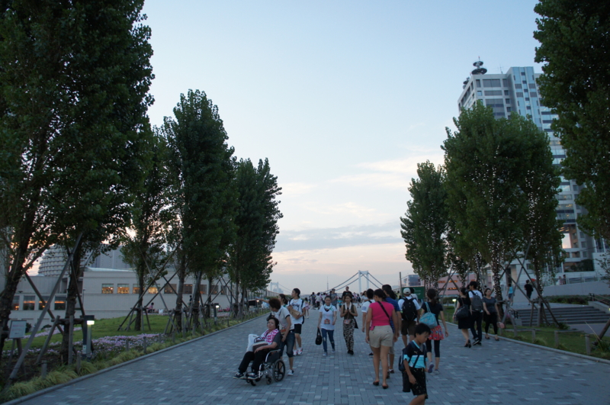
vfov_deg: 47.8
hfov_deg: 67.5
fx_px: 457
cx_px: 305
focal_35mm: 27
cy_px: 202
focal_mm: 18
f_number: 4
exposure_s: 1/250
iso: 640
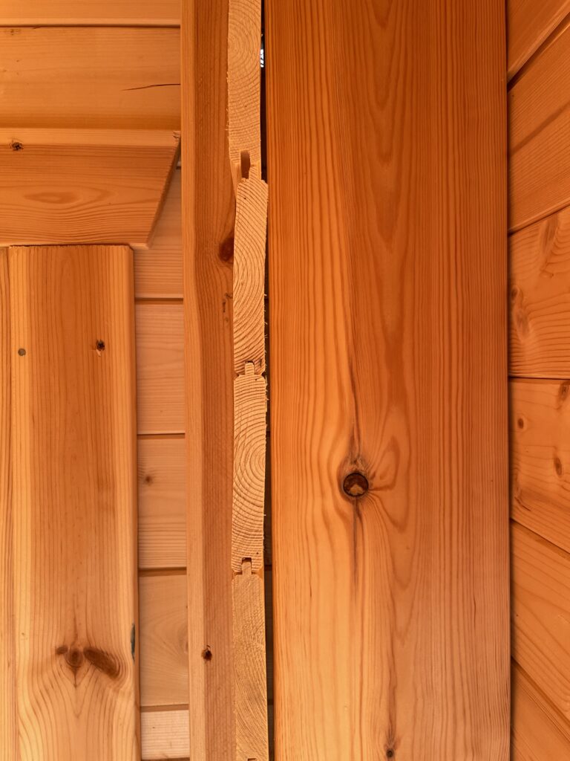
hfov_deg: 53.1
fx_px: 571
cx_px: 285
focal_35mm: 26
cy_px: 380
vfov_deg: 67.3
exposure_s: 1/231
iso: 32
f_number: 1.6
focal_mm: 4.2
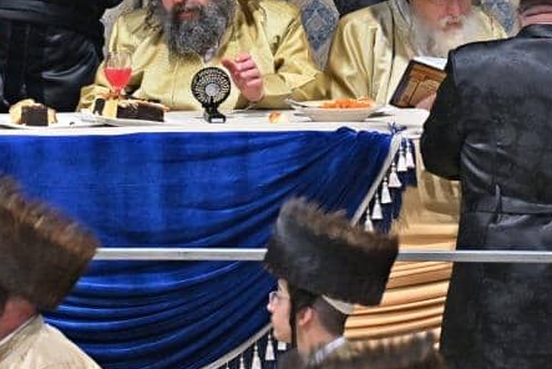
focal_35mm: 693
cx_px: 168
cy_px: -49
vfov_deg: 2.0
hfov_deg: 3.0
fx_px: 10633
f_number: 2.8
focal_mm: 200
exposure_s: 1/250
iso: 640
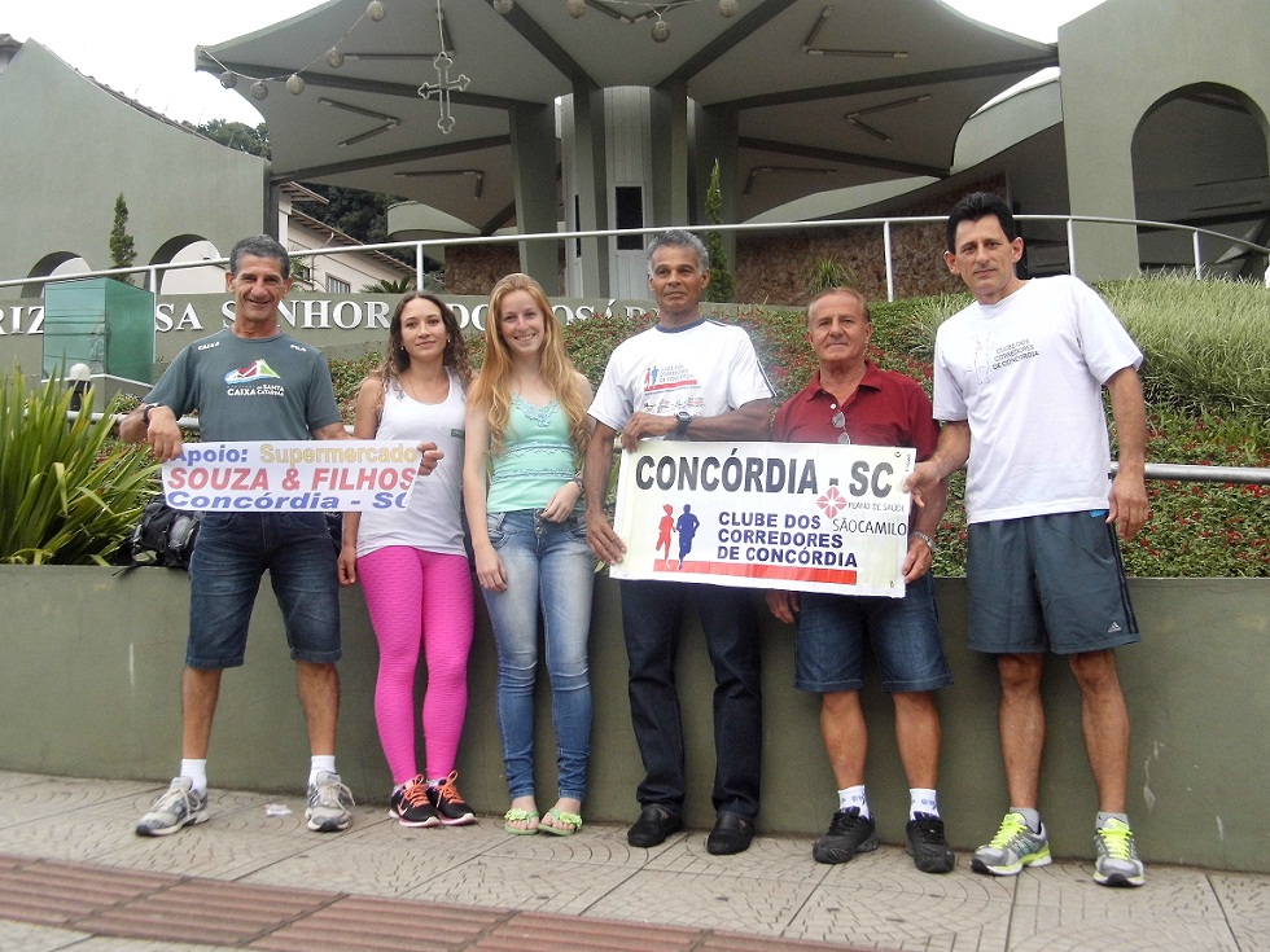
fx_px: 1247
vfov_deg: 41.8
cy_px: 476
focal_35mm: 34
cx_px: 635
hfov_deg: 54.0
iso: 200
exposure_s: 1/60
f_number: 3.3
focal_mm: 6.1
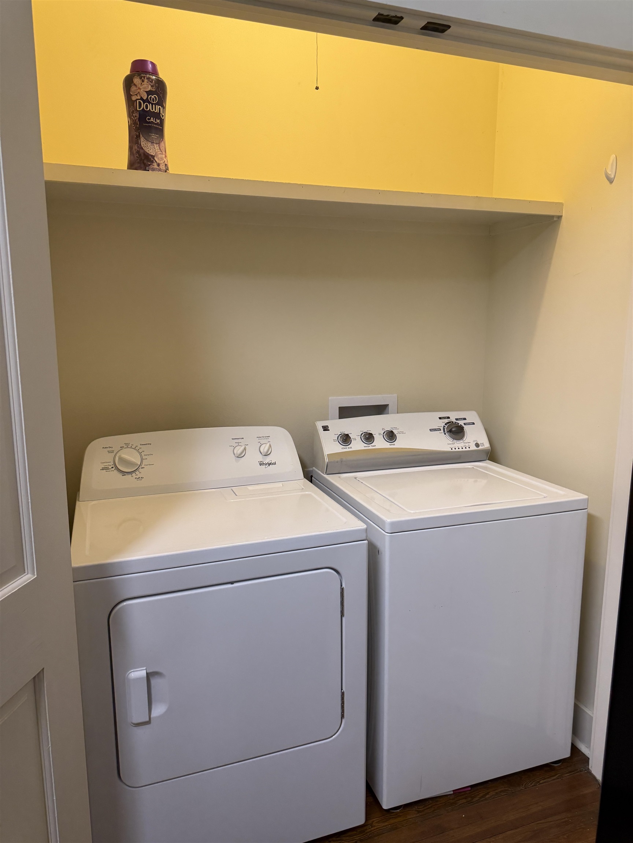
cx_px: 316
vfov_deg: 71.6
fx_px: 585
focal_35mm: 24
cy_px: 422
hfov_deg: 56.8
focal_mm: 6.76
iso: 160
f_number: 1.78
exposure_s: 1/120
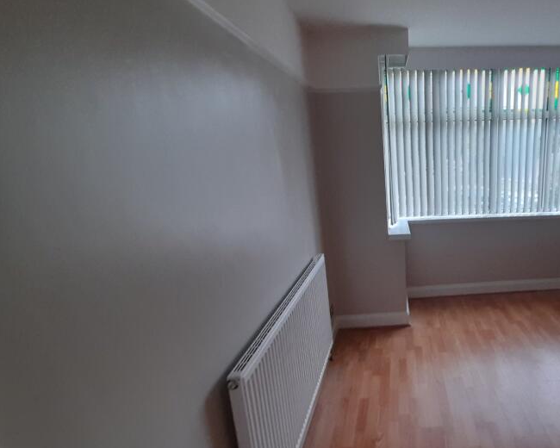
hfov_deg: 74.2
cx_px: 426
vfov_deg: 68.1
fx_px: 331
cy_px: 233
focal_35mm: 20
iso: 200
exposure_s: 1/33
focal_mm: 1.42
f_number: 2.2
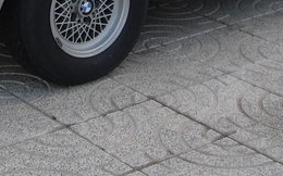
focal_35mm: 124
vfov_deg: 10.2
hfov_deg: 16.8
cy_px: -95
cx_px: 97
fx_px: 956
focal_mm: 7.8
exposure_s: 1/148
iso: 79
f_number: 2.8
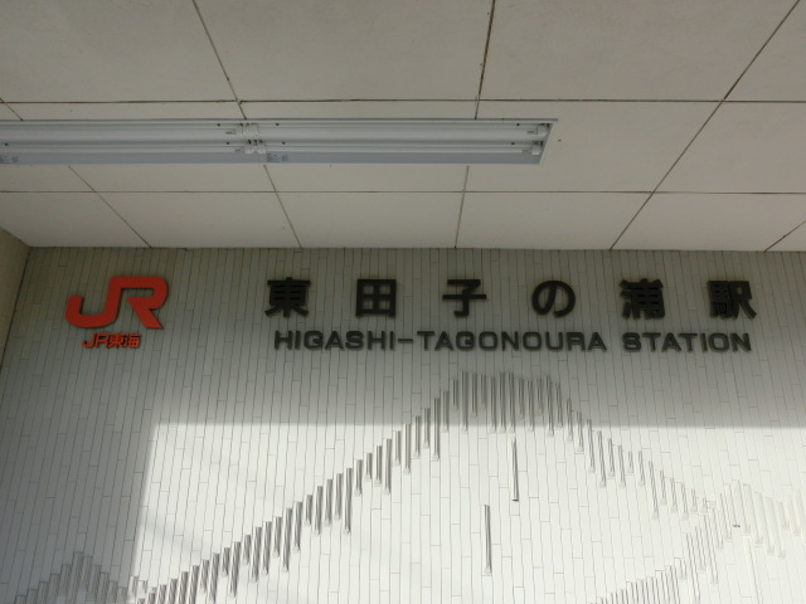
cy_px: 302
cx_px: 403
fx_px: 582
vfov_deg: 54.9
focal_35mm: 25
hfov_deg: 69.4
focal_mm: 4.5
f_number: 3.5
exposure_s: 1/500
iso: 80
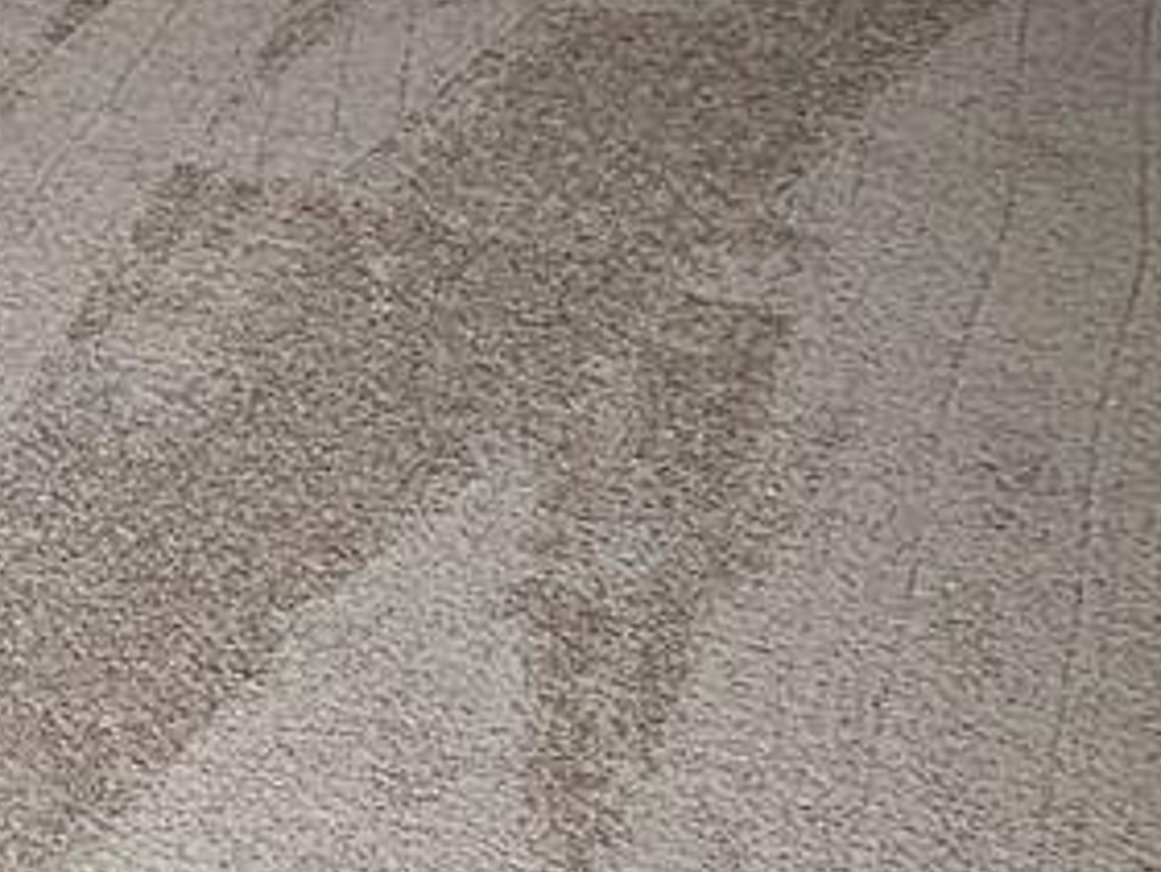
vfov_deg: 19.0
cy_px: -124
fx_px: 2483
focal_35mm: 74
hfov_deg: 17.4
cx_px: -1252
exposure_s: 1/60
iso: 100
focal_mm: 2.2
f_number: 2.2
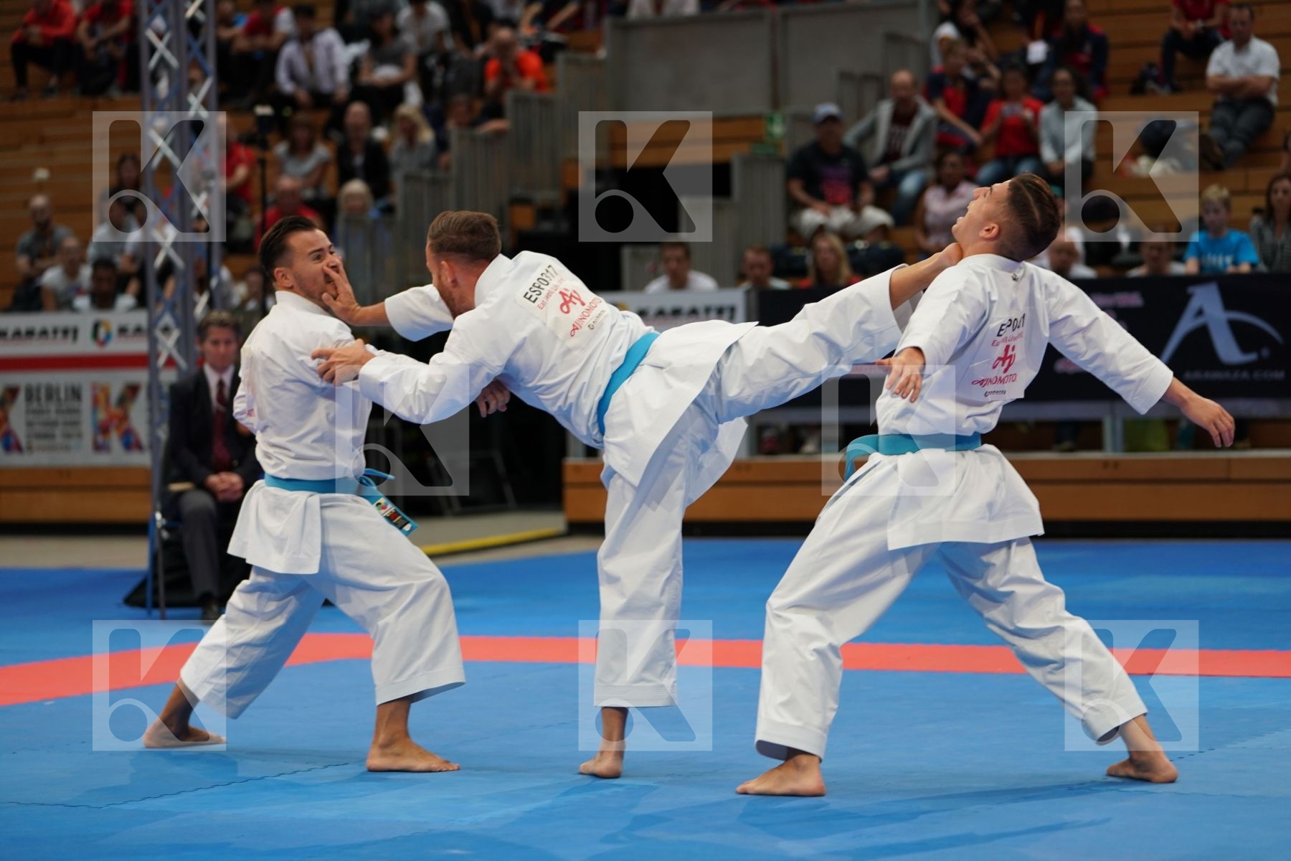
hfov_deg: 20.2
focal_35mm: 101
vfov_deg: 13.6
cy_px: 430
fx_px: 3622
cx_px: 646
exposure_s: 1/500
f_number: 2.8
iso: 800
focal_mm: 101
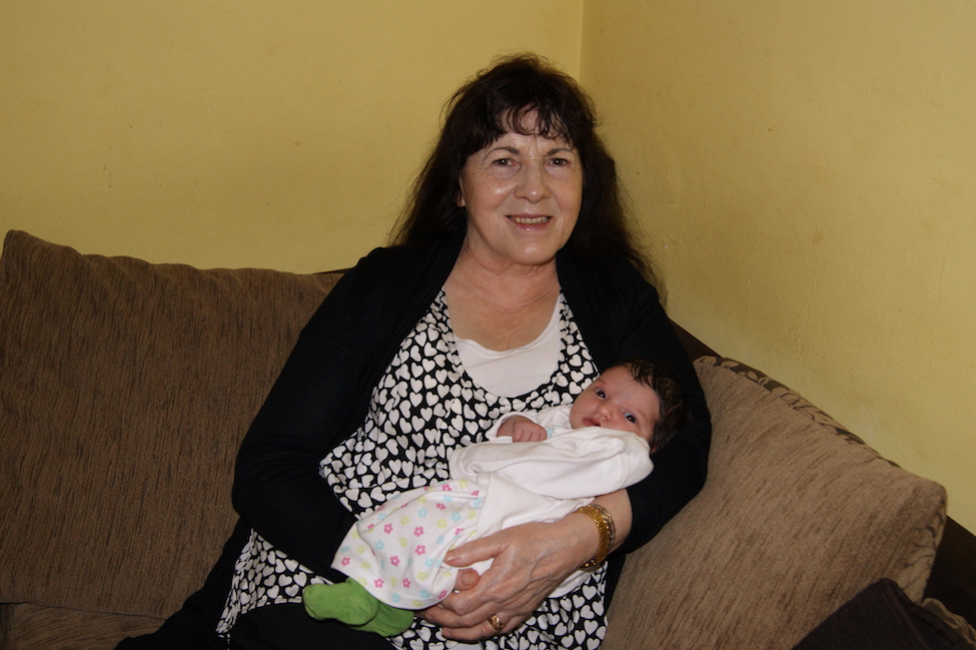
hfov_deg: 48.5
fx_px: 1084
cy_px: 331
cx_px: 491
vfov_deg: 33.4
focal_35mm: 40
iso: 400
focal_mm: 26
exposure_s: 1/60
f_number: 5.6
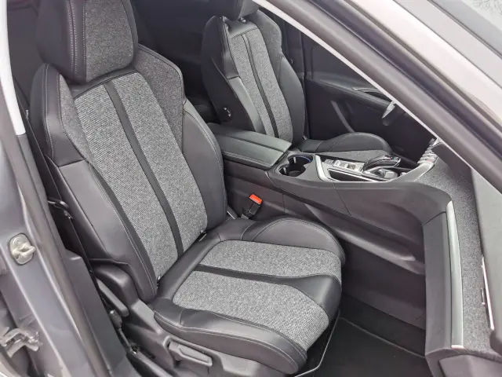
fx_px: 392
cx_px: 251
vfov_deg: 51.4
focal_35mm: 27
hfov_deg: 65.3
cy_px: 188
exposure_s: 1/99.9
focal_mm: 5.56
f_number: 1.6
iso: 64
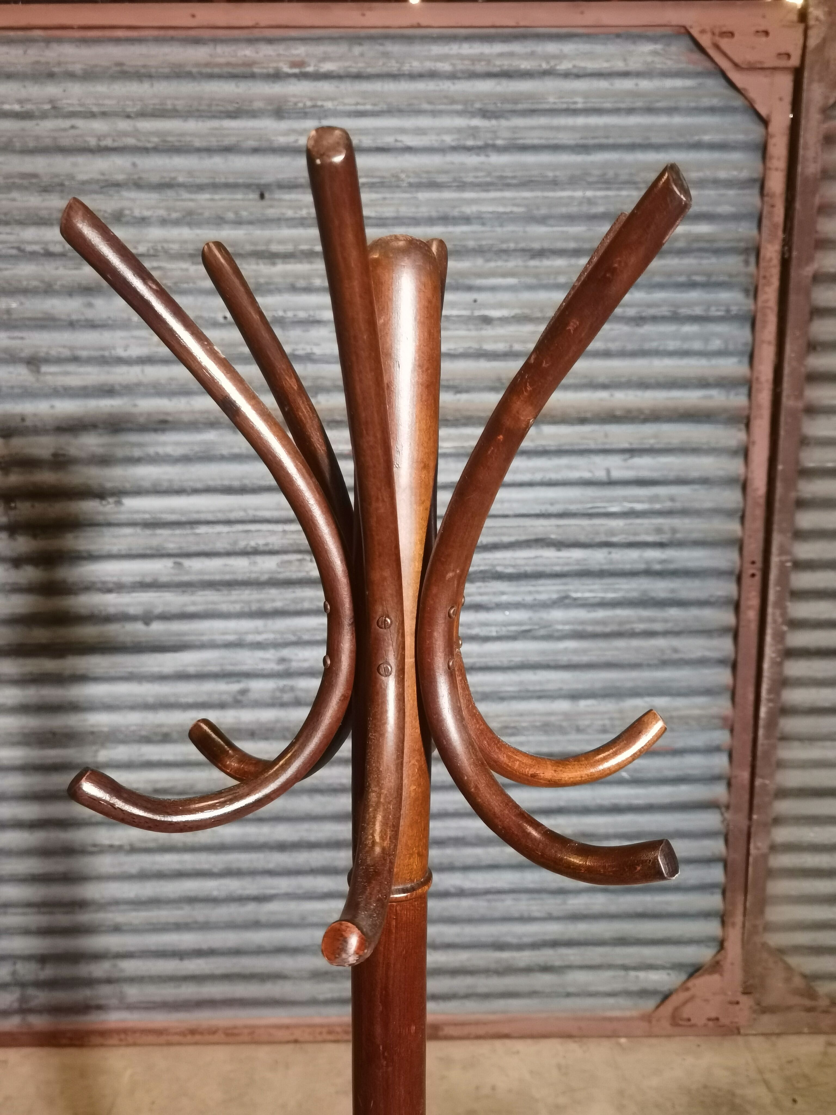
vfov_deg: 61.7
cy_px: 558
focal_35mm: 29
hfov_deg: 48.2
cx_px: 418
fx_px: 934
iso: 640
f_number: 1.9
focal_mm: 6.71
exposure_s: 1/33.3
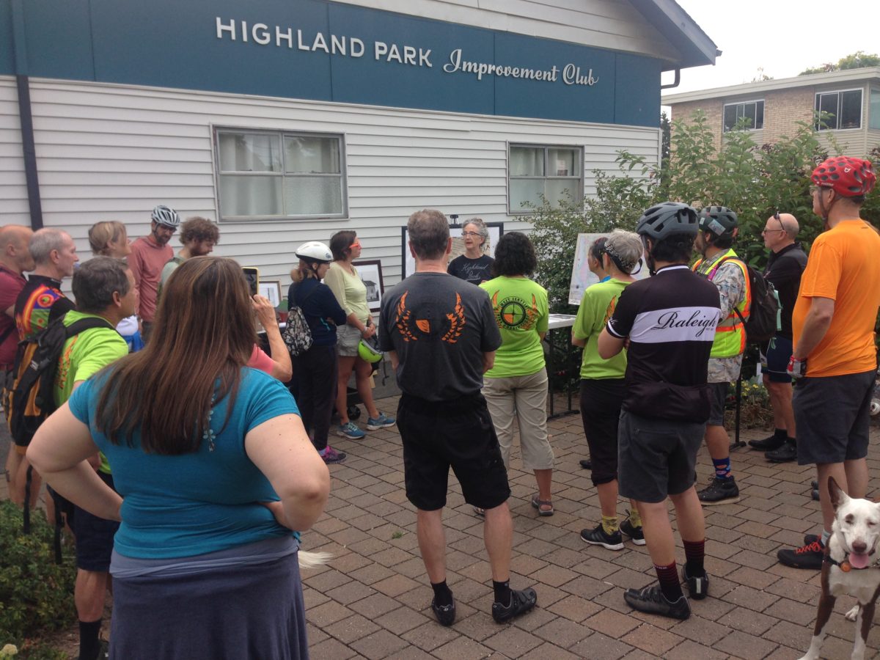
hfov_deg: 55.4
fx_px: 839
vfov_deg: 42.9
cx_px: 440
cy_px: 330
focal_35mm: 33
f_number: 2.4
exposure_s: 1/393
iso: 50
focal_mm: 4.12
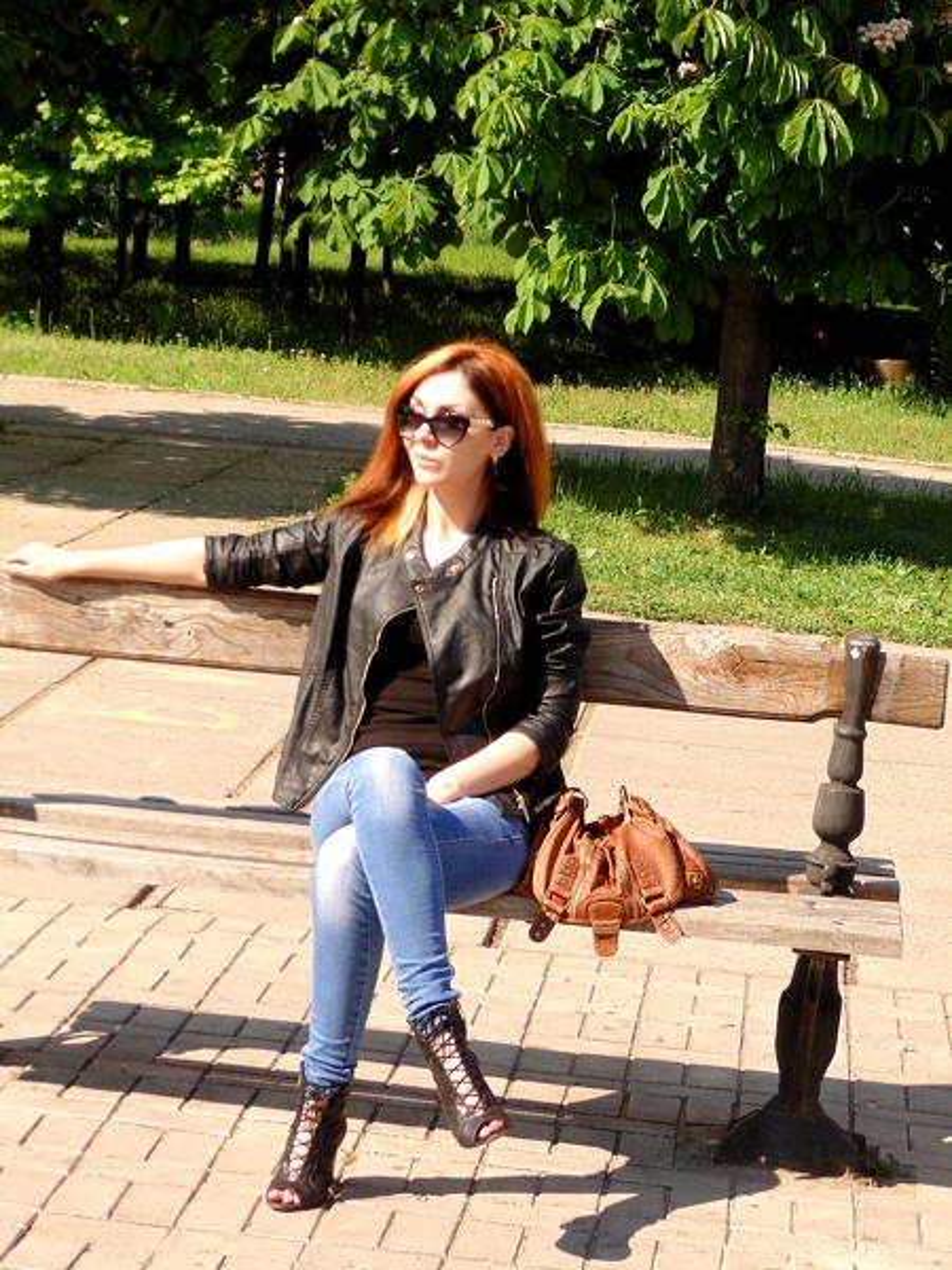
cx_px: 476
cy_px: 635
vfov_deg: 18.5
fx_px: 3887
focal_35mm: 106
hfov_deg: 14.0
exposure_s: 1/320
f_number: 4.5
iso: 80
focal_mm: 19
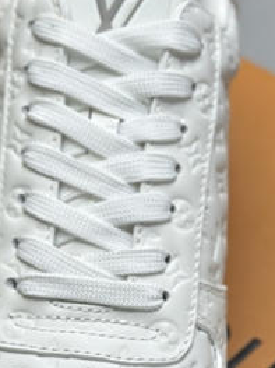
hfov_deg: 9.3
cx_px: 274
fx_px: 1675
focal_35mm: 158
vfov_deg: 12.4
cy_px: 341
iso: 64
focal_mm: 6.86
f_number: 1.78
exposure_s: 1/120
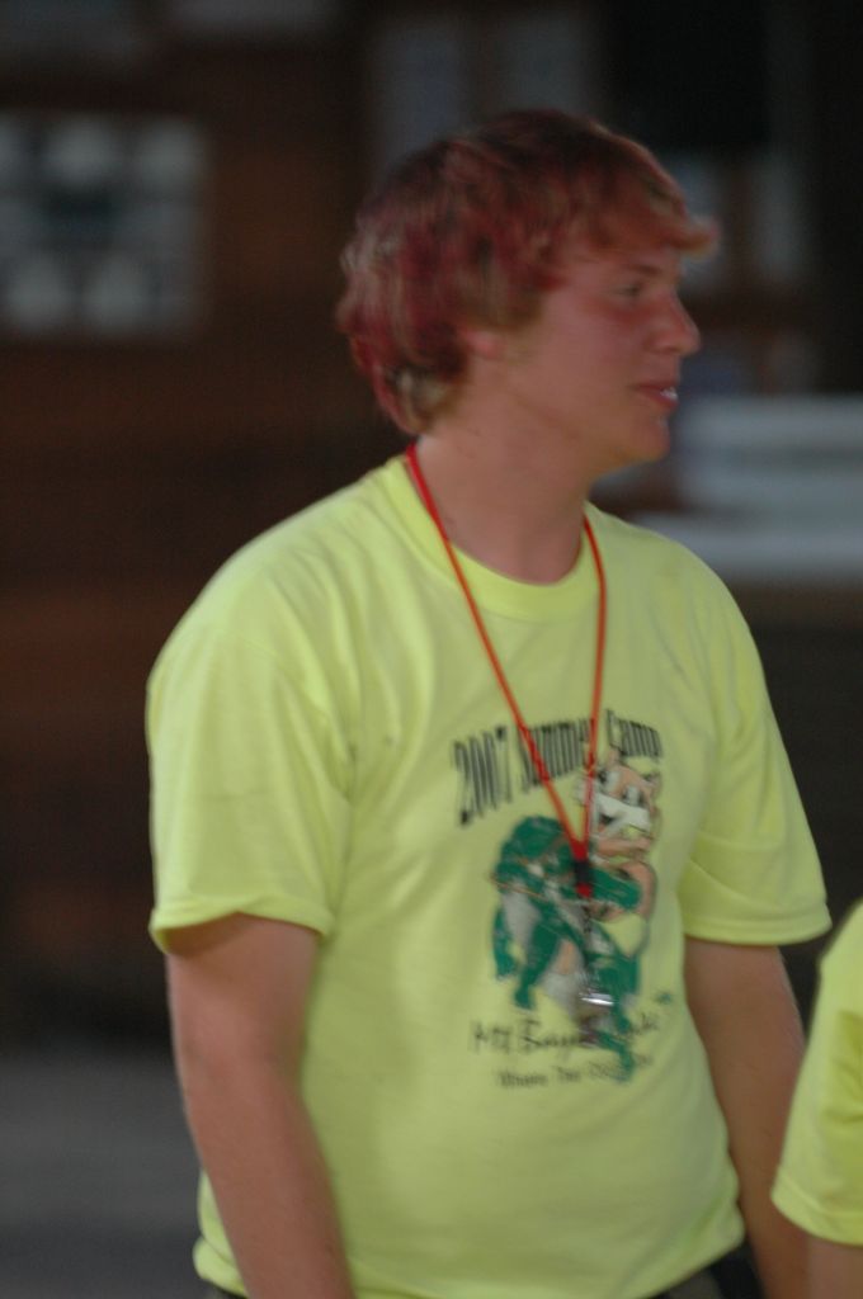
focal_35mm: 300
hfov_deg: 4.6
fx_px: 10816
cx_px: 432
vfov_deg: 6.9
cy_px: 650
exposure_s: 1/30
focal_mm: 200
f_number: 2.8
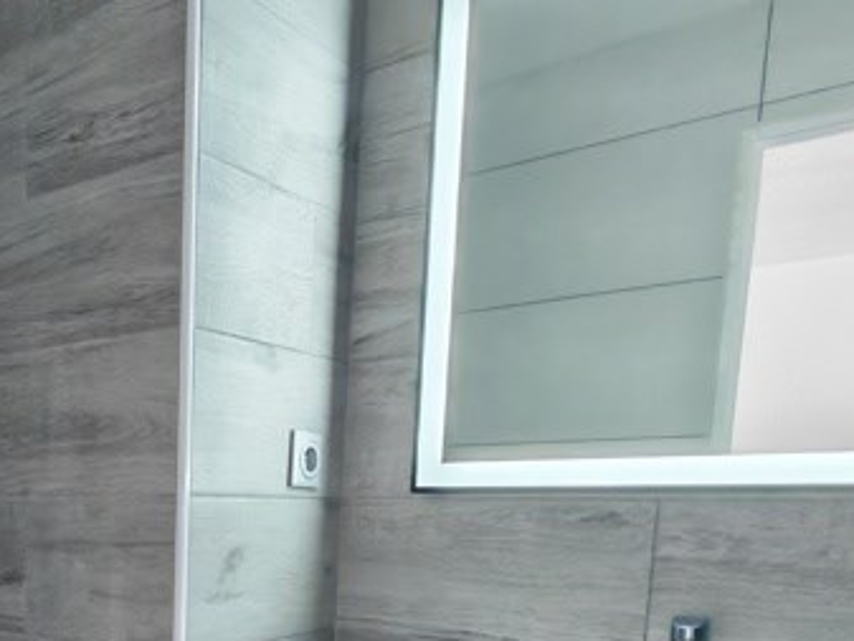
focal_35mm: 38
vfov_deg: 34.4
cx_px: 73
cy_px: 638
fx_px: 938
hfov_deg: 44.2
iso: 250
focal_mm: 1.96
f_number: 2.2
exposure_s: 1/32
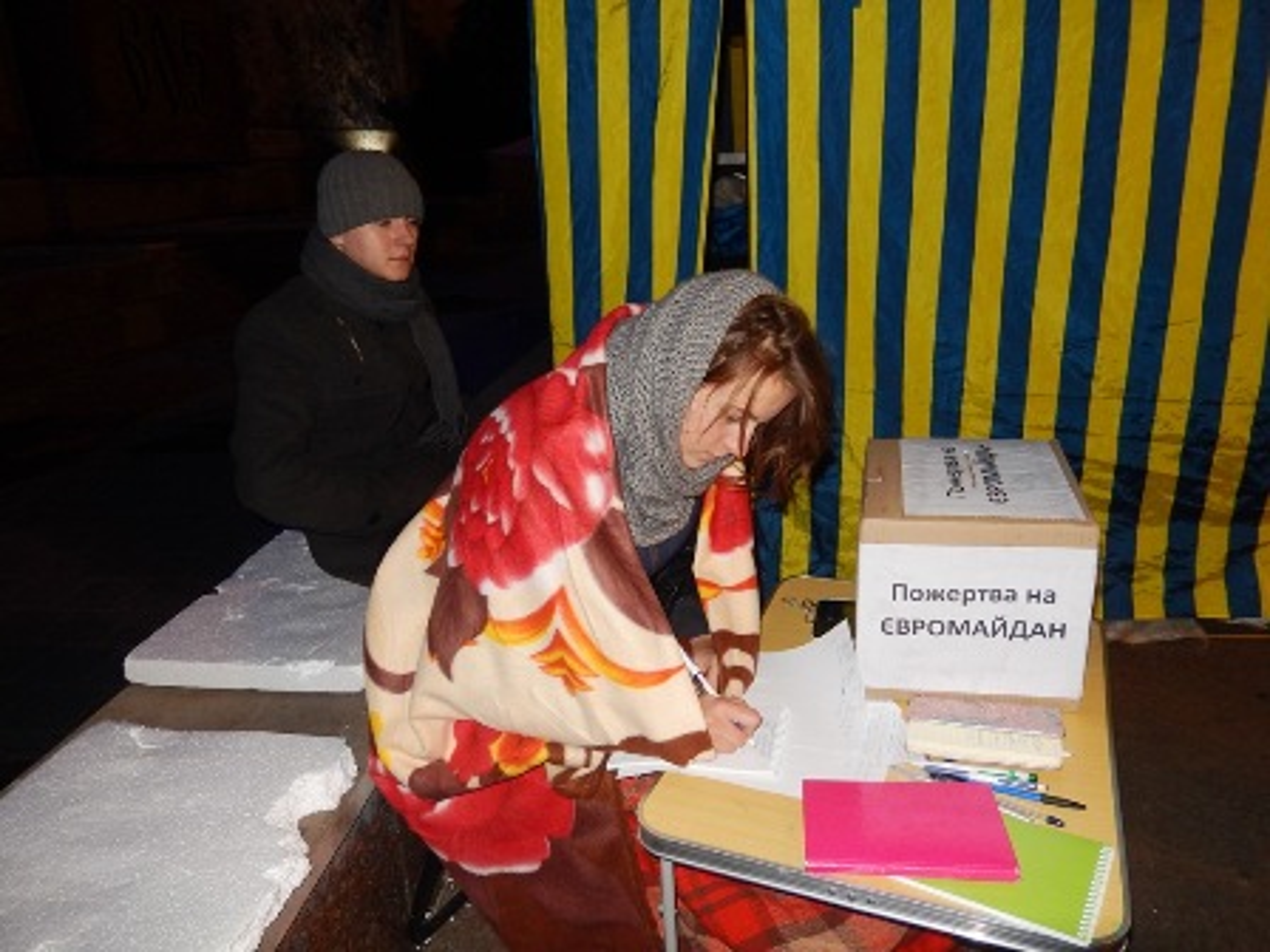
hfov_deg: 69.4
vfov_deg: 54.9
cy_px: 476
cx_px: 635
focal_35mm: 25
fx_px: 917
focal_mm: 4.5
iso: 200
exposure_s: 1/30
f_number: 3.4
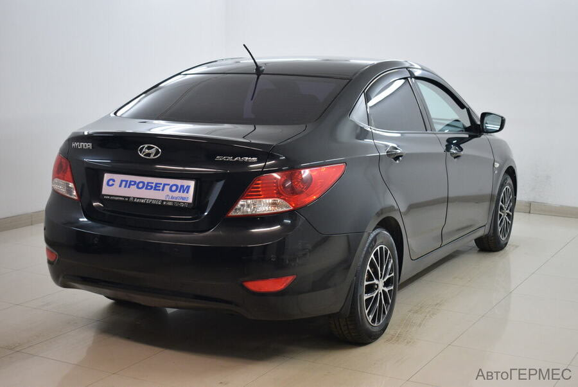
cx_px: 289
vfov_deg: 25.1
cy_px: 194
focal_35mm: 54
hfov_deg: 36.8
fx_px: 868
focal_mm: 36
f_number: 4.8
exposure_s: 1/100
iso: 1000
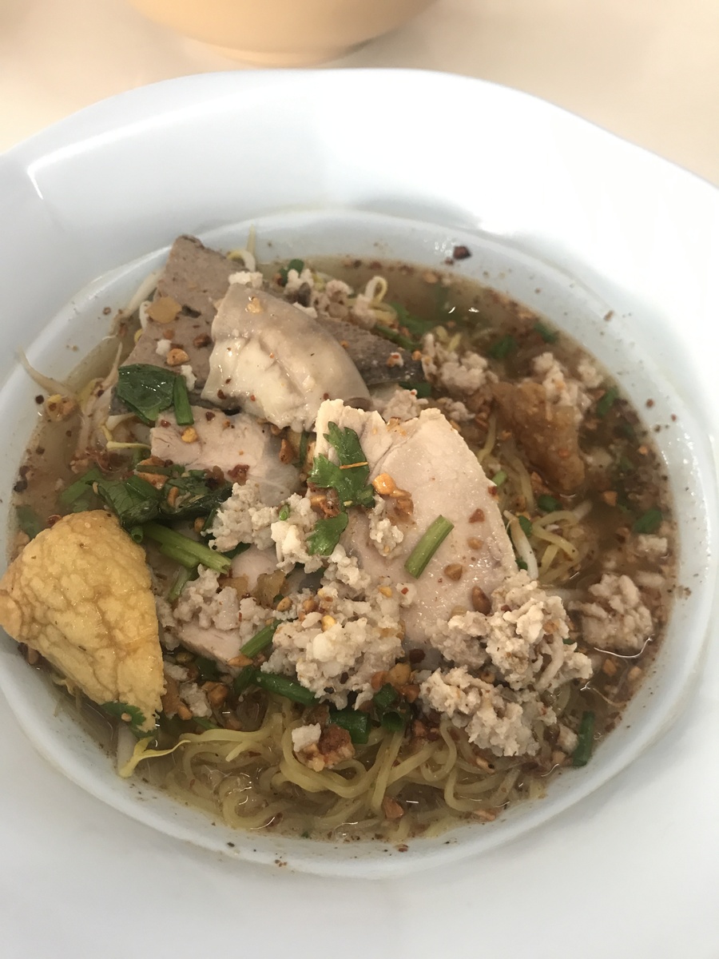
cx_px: 360
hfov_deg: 49.7
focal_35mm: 28
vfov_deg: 63.4
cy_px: 480
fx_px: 775
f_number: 1.8
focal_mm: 3.99
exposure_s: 1/17
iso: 40
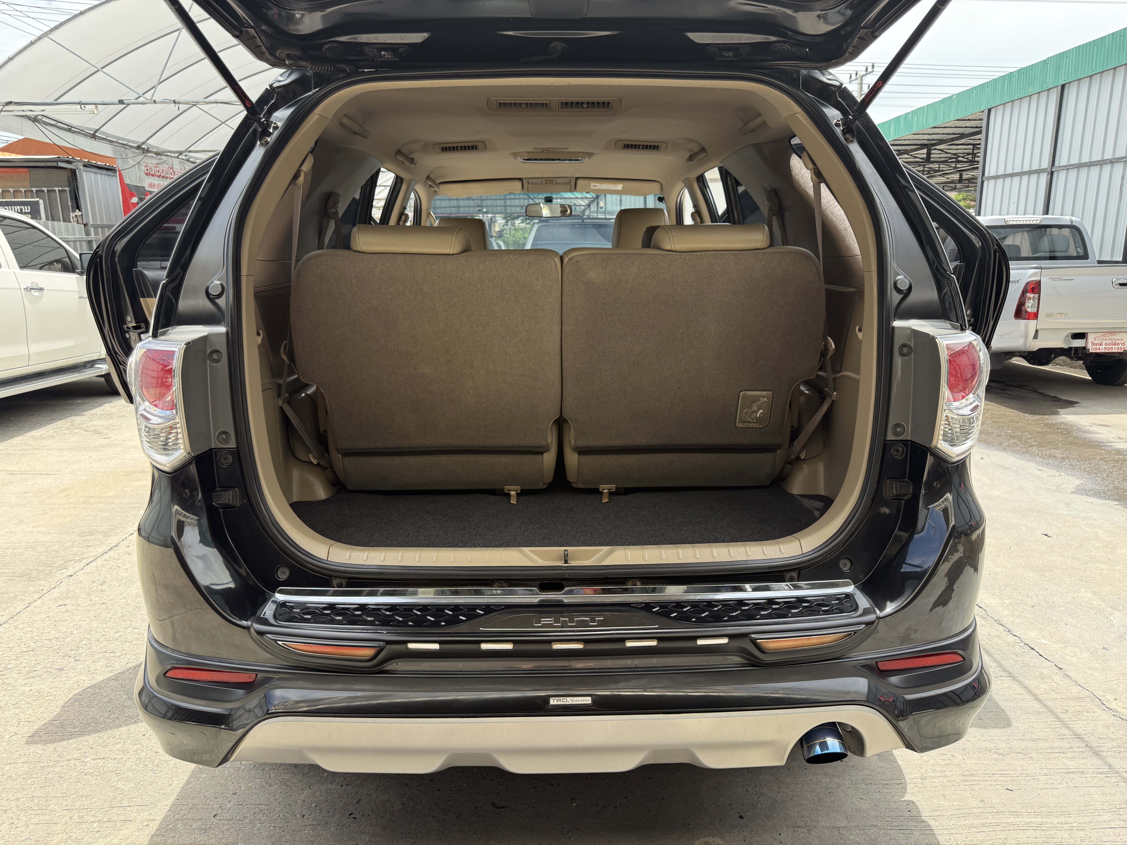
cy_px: 422
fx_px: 781
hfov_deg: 71.6
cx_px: 564
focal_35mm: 24
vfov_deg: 56.8
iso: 100
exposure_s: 1/831
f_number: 1.78
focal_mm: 6.76
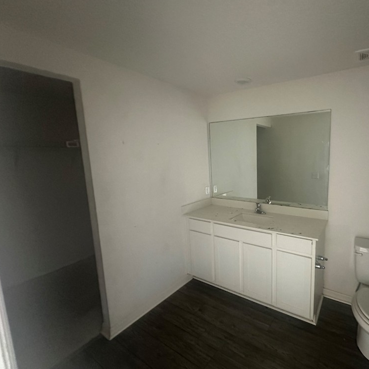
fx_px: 205
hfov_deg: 80.7
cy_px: 180
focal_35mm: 17
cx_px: 251
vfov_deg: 84.0
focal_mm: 2.22
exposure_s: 1/60
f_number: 2.2
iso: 1000
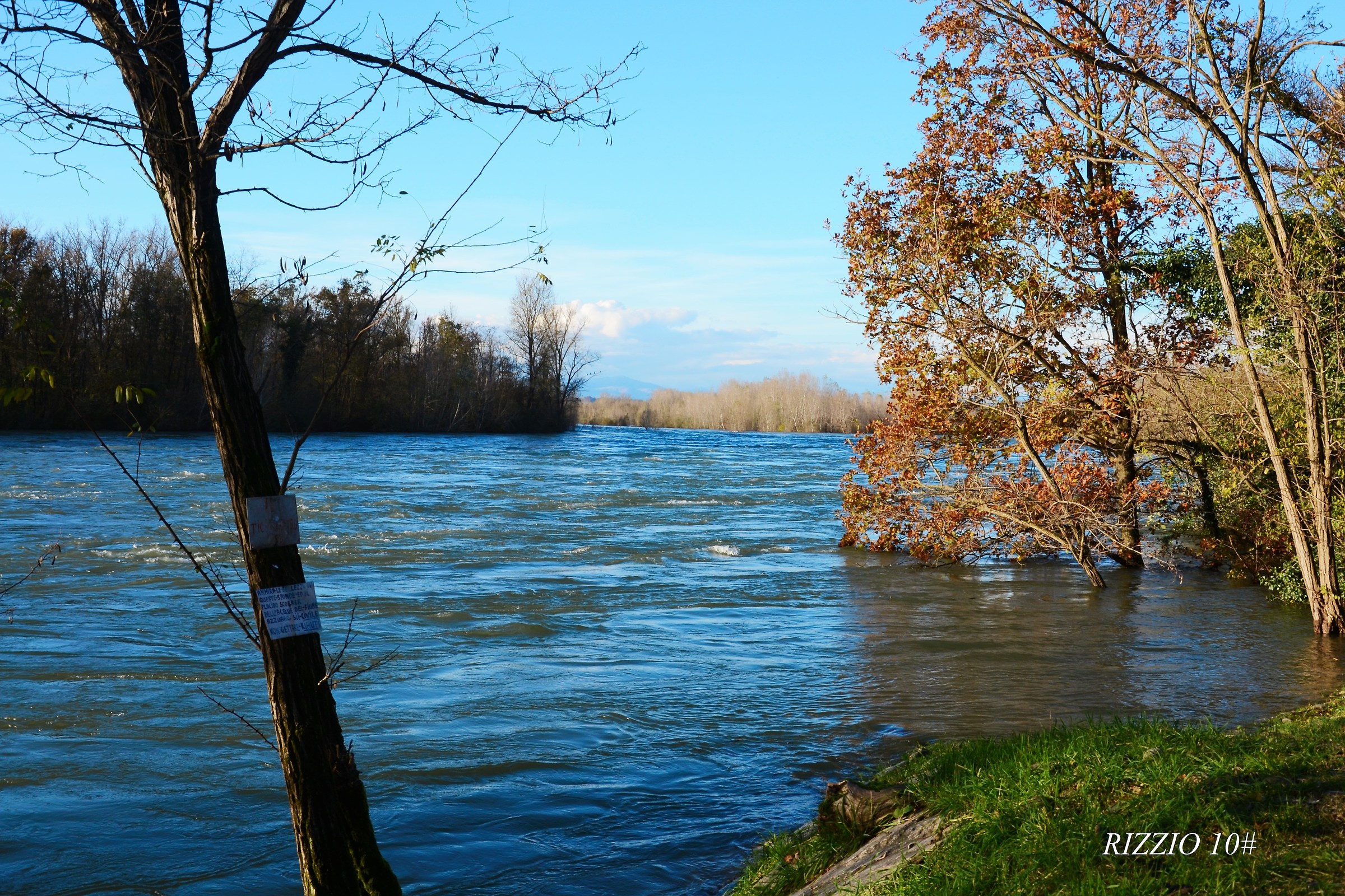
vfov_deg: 35.5
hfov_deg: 51.3
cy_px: 448
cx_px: 672
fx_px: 1401
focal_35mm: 38
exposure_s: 1/125
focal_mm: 25
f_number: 8
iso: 100
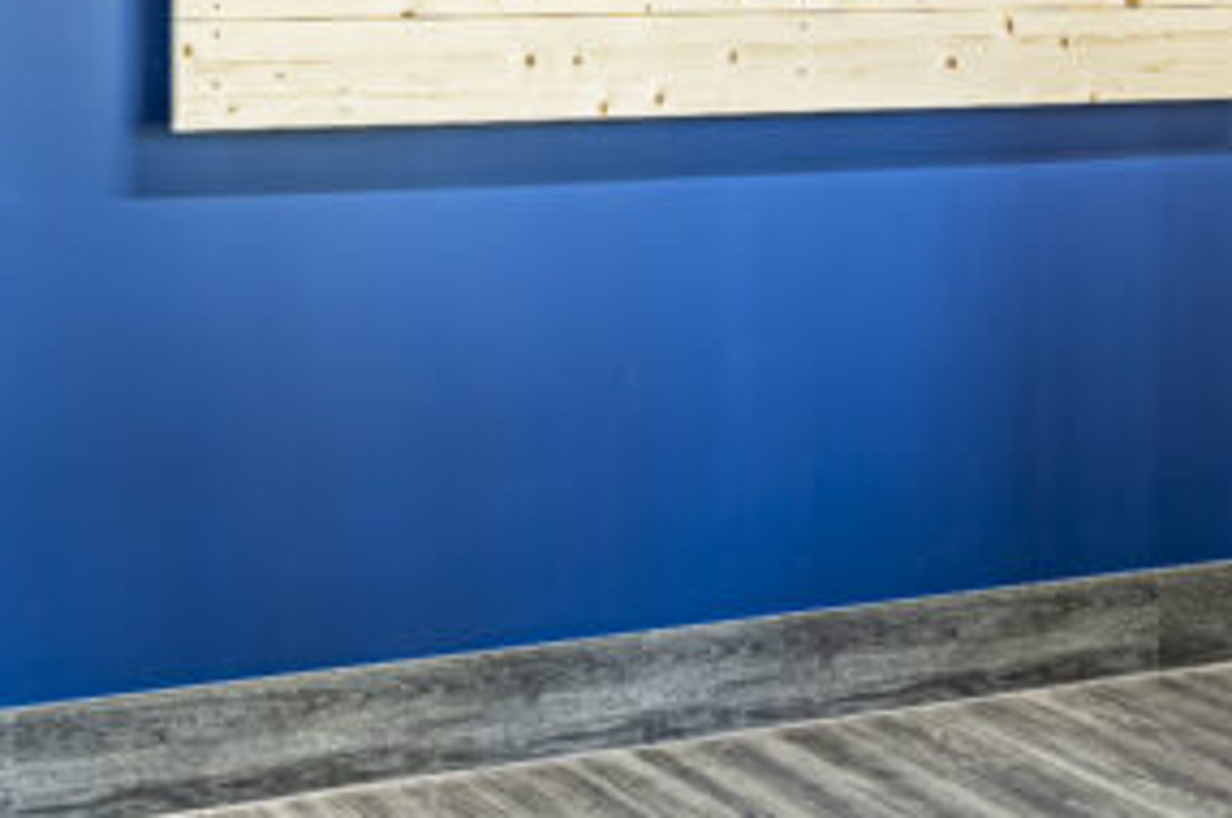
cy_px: -88
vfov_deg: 22.7
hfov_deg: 30.3
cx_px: -254
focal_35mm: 56
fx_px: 1914
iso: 100
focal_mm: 20
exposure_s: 1/8
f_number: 9
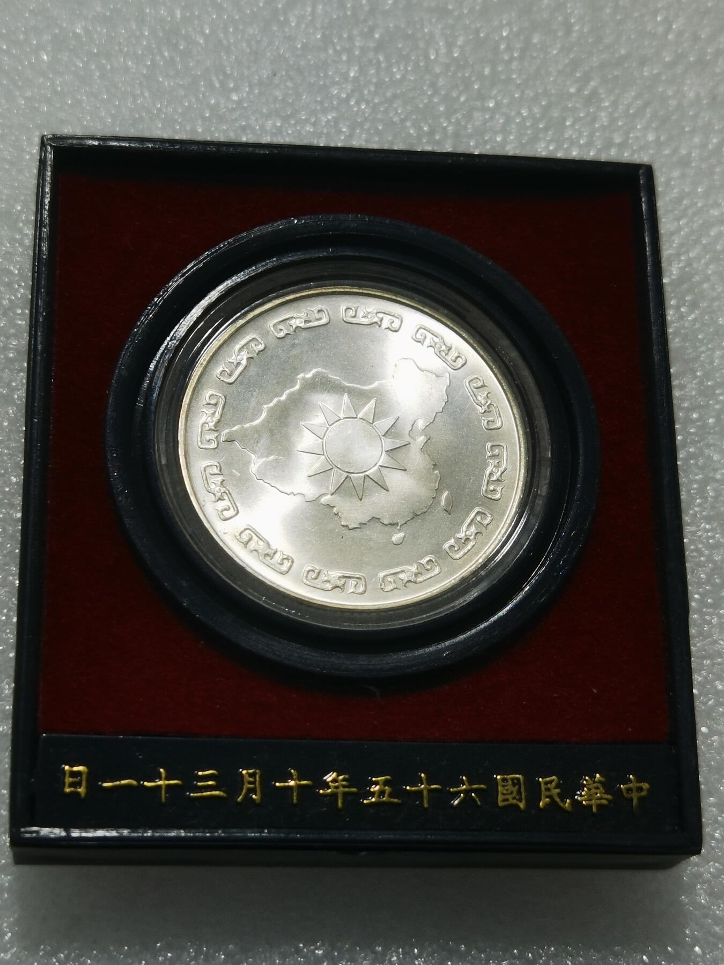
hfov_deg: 23.7
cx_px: 362
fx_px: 1729
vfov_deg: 31.2
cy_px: 482
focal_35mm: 62
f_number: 1.9
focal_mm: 6.67
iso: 50
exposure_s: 1/101
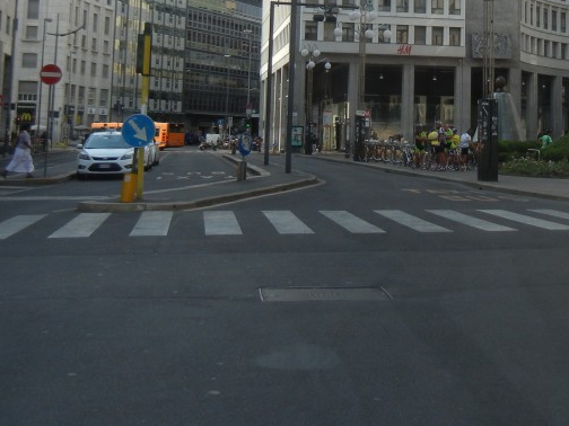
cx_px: 426
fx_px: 1003
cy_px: 20
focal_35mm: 61
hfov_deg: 31.1
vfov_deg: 23.2
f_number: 3.5
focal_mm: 5.4
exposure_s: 1/747
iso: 160
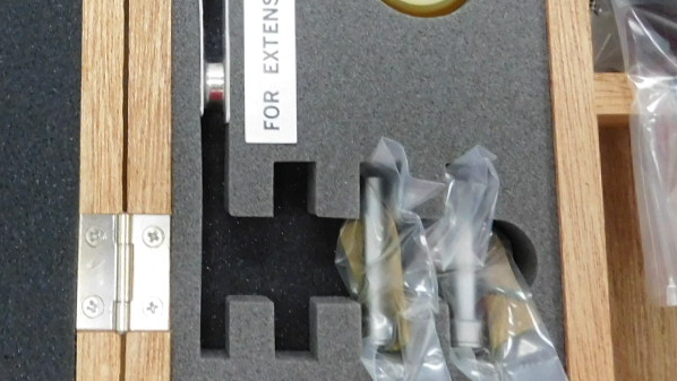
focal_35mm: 67
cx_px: 117
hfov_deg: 30.5
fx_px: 1203
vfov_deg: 17.1
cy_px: -89
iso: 280
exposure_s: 1/30
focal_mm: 4
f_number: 3
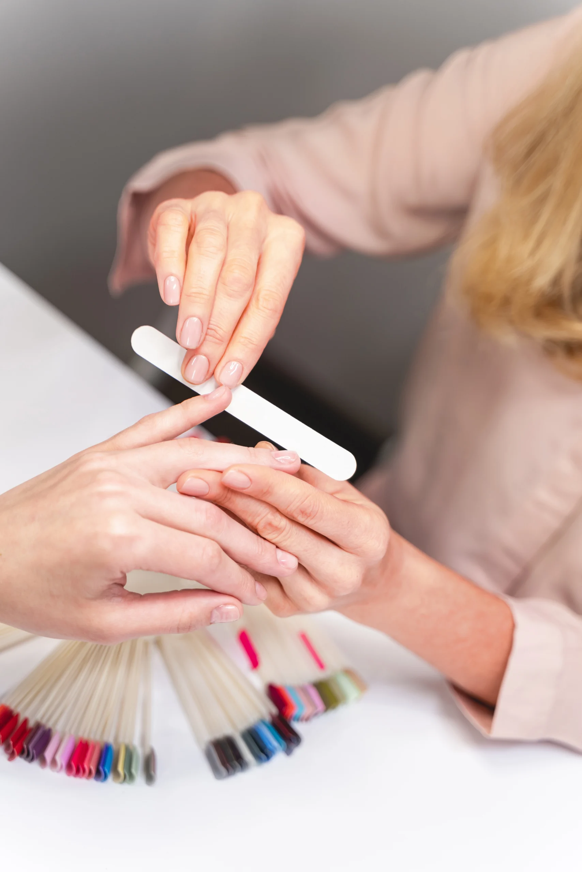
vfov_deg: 27.0
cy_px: 436
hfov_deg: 18.2
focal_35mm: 75
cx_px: 291
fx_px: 1818
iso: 400
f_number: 2.8
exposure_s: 1/100
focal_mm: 75
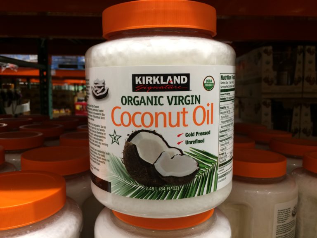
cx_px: 158
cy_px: 119
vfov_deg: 48.2
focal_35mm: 29
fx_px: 266
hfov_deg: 61.7
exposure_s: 1/33
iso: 100
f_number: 2.2
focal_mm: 4.15
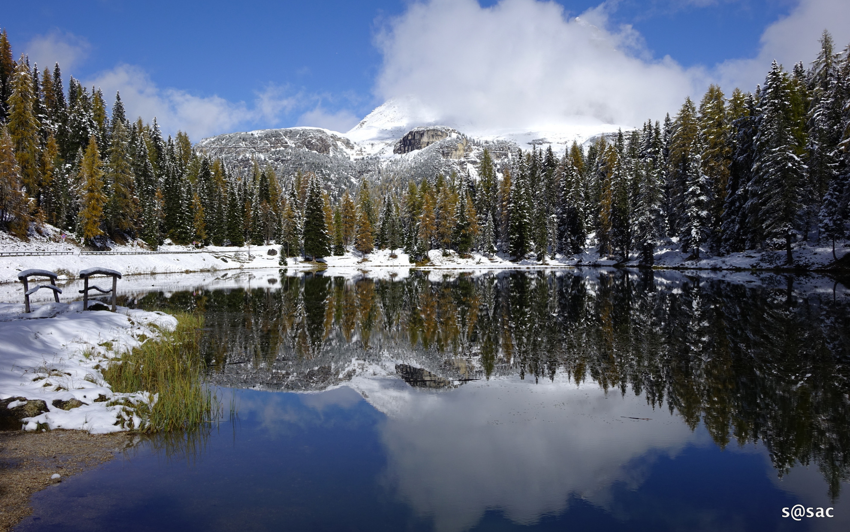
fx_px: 834
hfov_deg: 54.0
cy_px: 252
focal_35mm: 36
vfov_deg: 35.3
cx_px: 424
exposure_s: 1/800
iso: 100
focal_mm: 12.83
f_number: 6.3
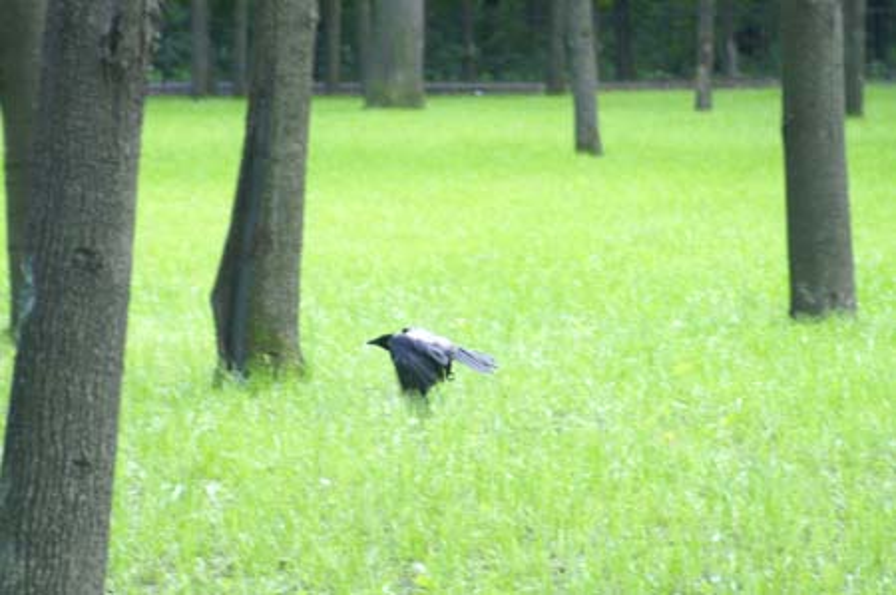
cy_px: 298
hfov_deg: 13.1
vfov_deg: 8.7
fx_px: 3916
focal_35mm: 158
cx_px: 448
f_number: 4.5
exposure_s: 1/250
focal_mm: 105
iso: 1600
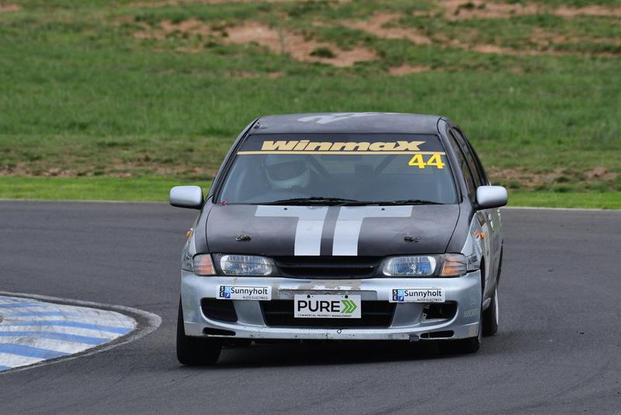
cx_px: 310
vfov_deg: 1.8
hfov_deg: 2.7
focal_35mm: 750
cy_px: 208
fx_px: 12941
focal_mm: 500
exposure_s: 1/640
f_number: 11
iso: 800
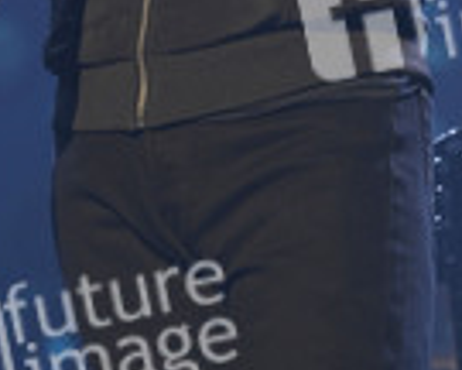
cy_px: -171
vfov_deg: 4.9
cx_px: 161
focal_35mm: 311
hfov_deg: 6.2
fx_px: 4252
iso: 1600
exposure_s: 1/500
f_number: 4
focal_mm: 112
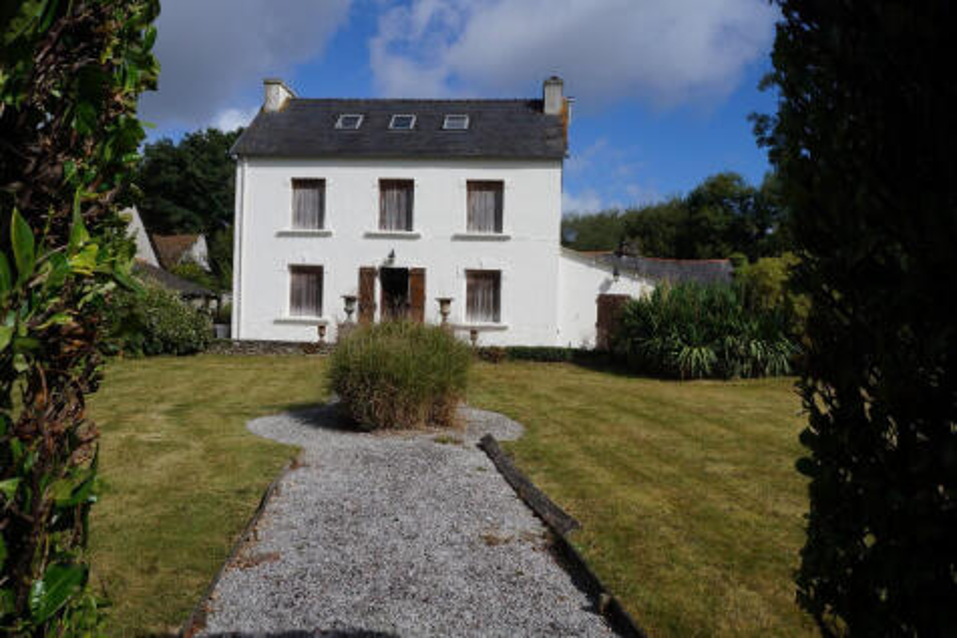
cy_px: 319
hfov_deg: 67.4
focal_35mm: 27
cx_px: 478
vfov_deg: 47.9
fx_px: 717
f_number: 16
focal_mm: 18
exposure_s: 1/160
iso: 100
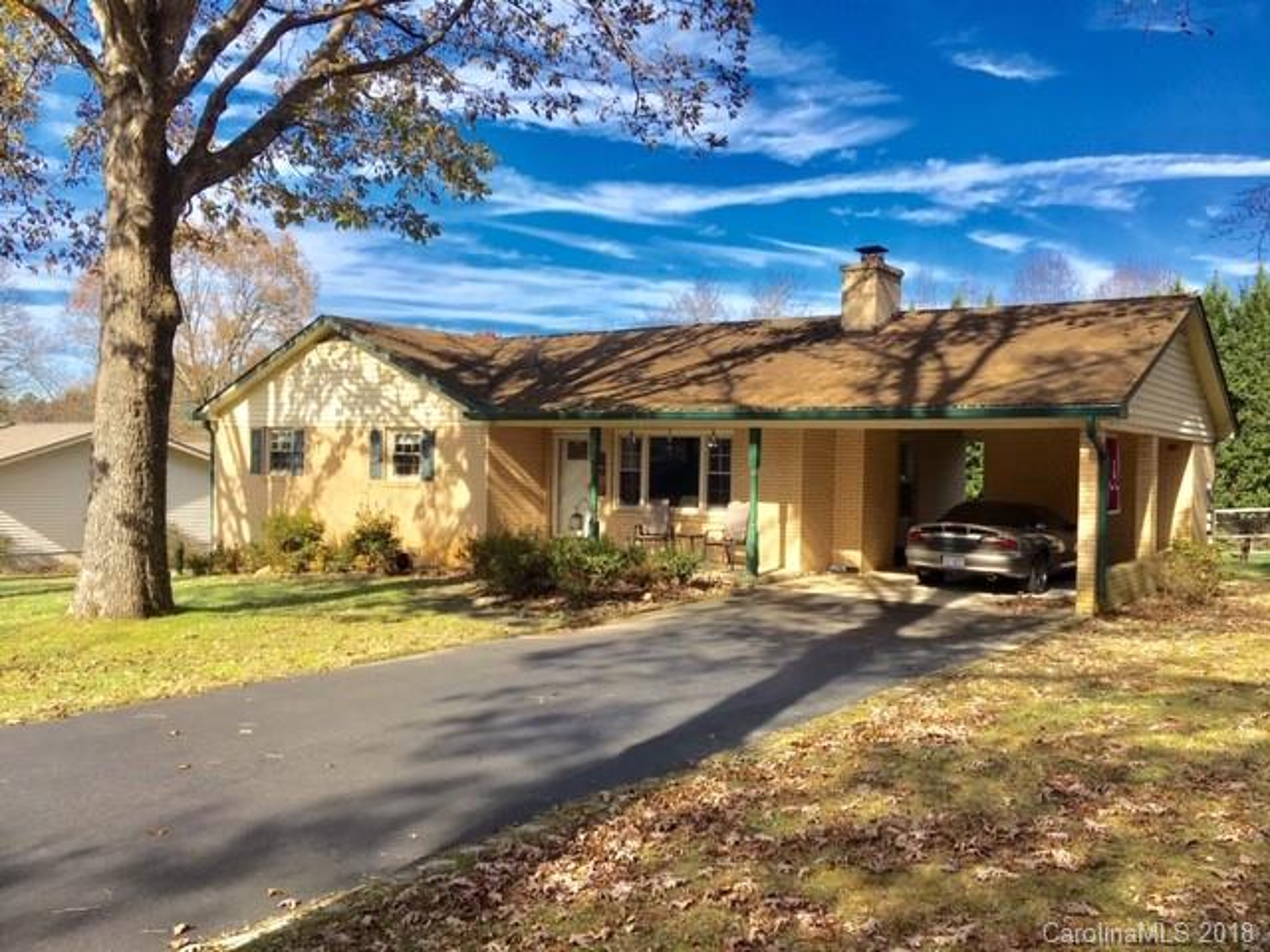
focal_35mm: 29
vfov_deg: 48.2
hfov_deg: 61.7
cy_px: 476
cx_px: 635
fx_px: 1064
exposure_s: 1/1261
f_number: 2.2
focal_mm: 4.15
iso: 25
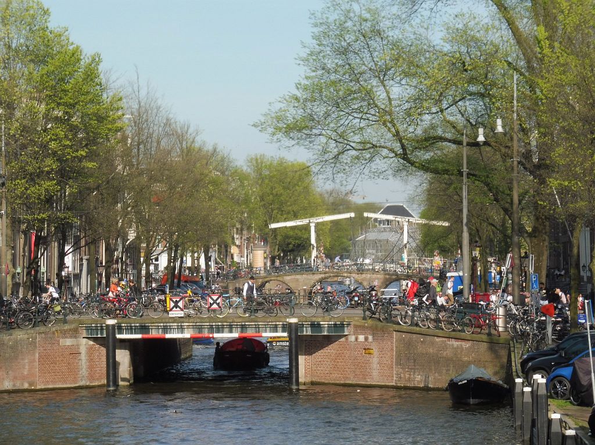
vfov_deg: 8.4
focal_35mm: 176
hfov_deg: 11.2
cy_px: 222
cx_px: 298
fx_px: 3024
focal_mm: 31.3
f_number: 7.1
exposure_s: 1/250
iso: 100
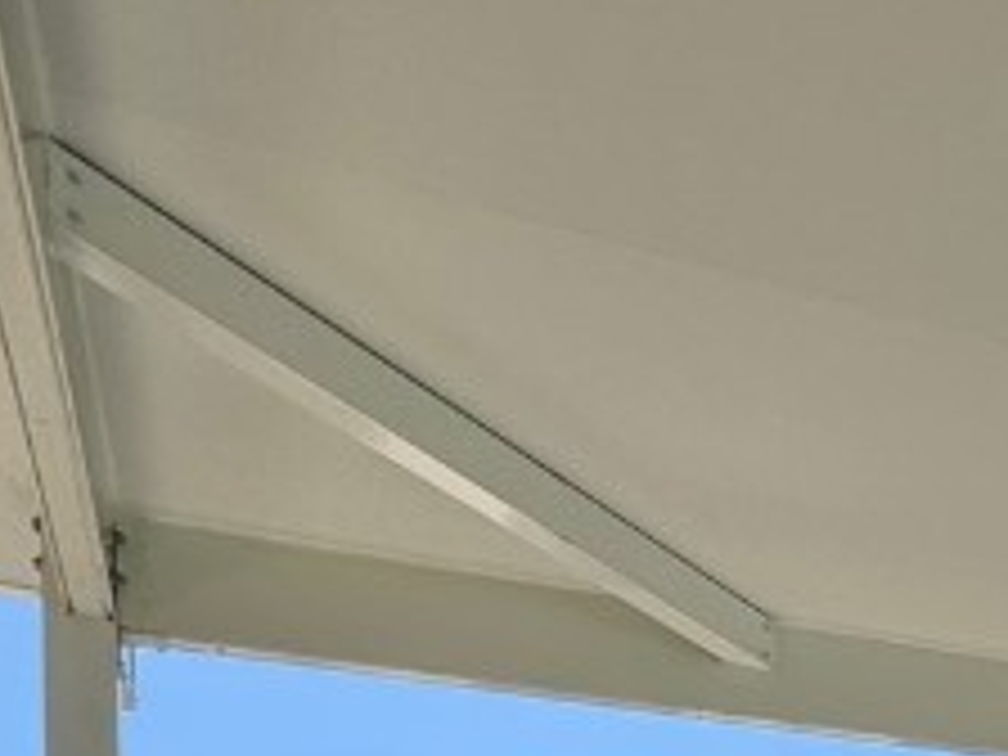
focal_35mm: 64
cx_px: 1526
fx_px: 1864
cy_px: 1490
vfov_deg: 17.1
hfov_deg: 23.8
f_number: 2.2
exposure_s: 1/1506
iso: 50
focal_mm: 2.22
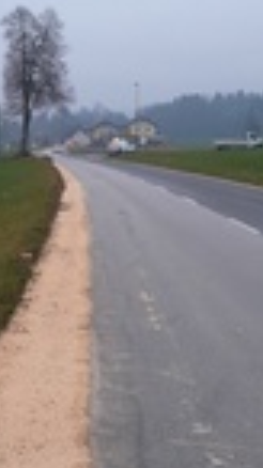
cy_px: 305
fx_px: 869
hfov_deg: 17.0
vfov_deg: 30.0
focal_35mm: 70
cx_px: 38
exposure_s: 1/50
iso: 50
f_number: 1.8
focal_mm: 4
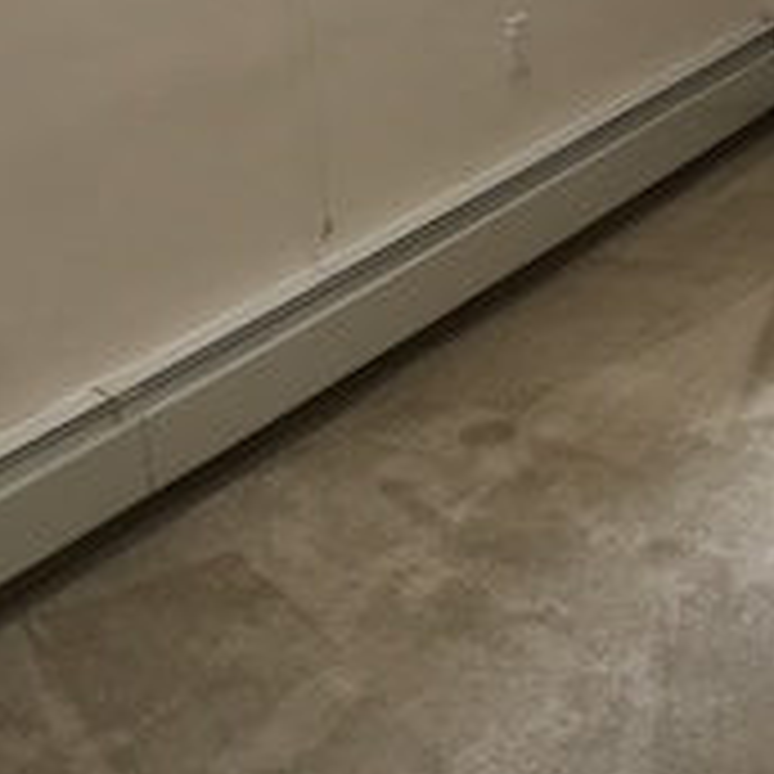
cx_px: 891
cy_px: -252
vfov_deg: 14.5
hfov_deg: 14.7
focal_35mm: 115
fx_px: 2909
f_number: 1.8
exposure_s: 1/50
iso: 25
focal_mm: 3.99
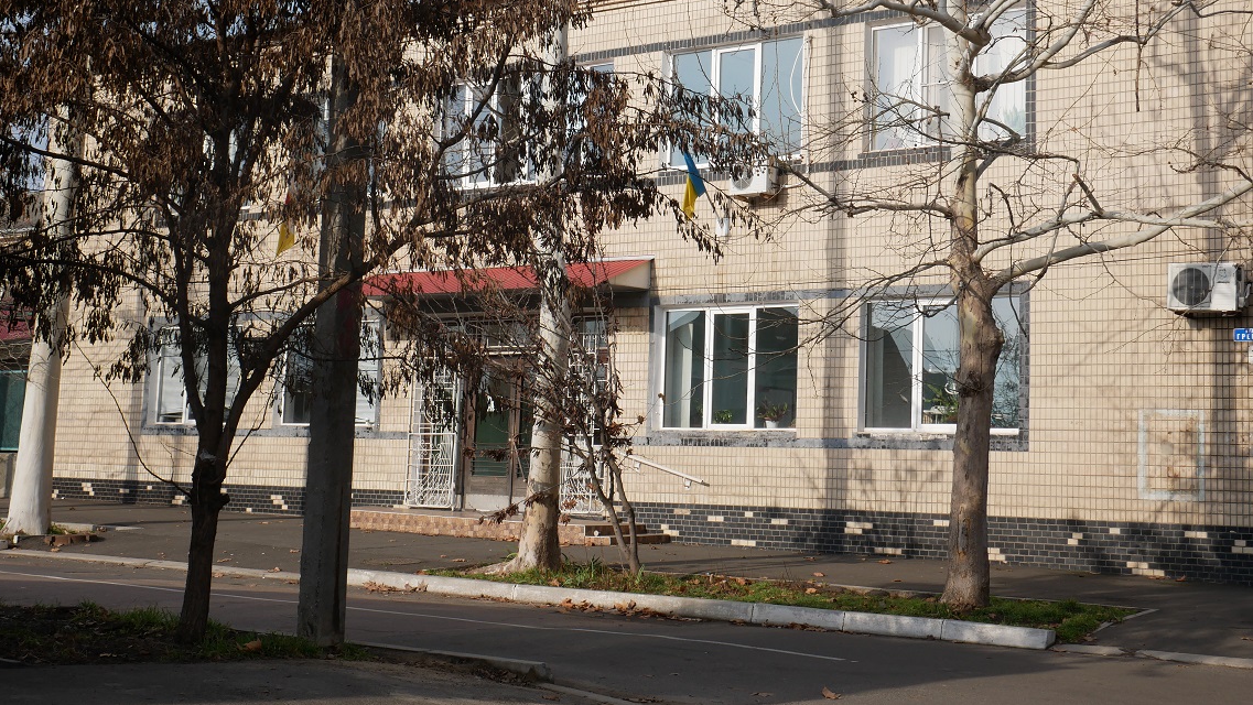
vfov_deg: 21.8
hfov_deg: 37.8
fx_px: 1828
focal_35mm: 55
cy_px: 232
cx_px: 623
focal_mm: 25
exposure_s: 1/320
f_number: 9
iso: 200
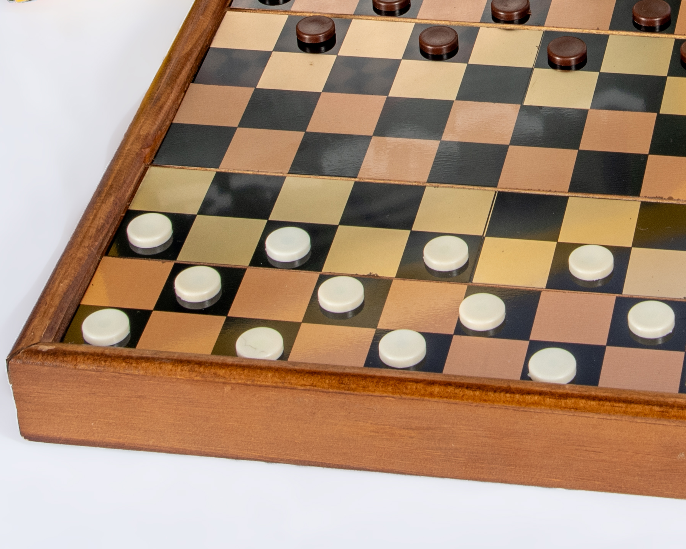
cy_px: -145
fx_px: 2436
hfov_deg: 15.9
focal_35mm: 120
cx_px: 576
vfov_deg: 12.5
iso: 200
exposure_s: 1/200
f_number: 14
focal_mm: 38
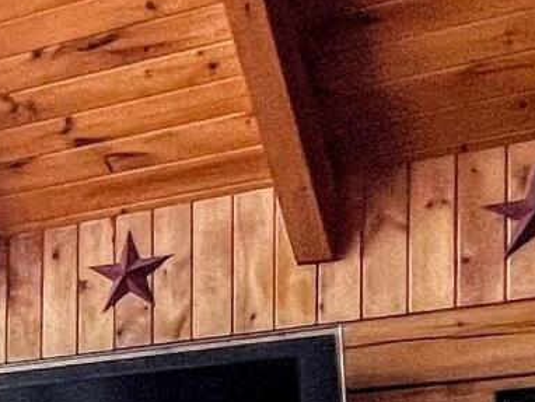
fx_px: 1577
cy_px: 686
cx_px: -646
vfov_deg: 13.3
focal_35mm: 102
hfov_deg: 14.6
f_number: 1.8
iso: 125
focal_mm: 1.57
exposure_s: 1/120
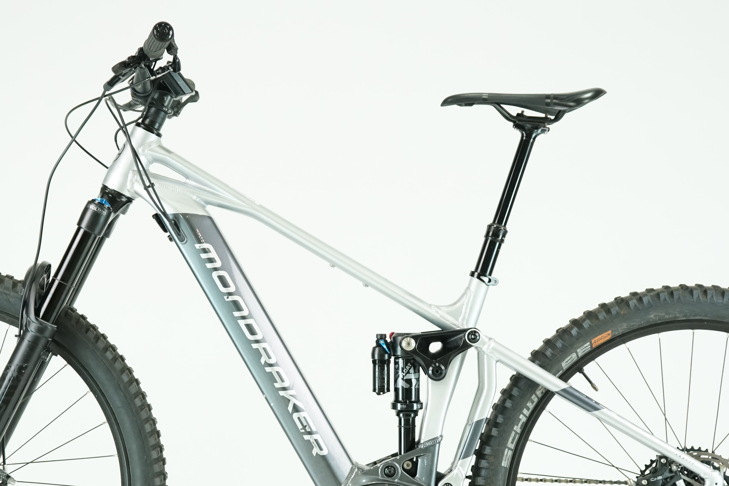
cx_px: 313
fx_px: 1681
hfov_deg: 24.5
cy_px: 352
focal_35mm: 83
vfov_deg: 16.4
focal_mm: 50
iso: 2000
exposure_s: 1/200
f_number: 5
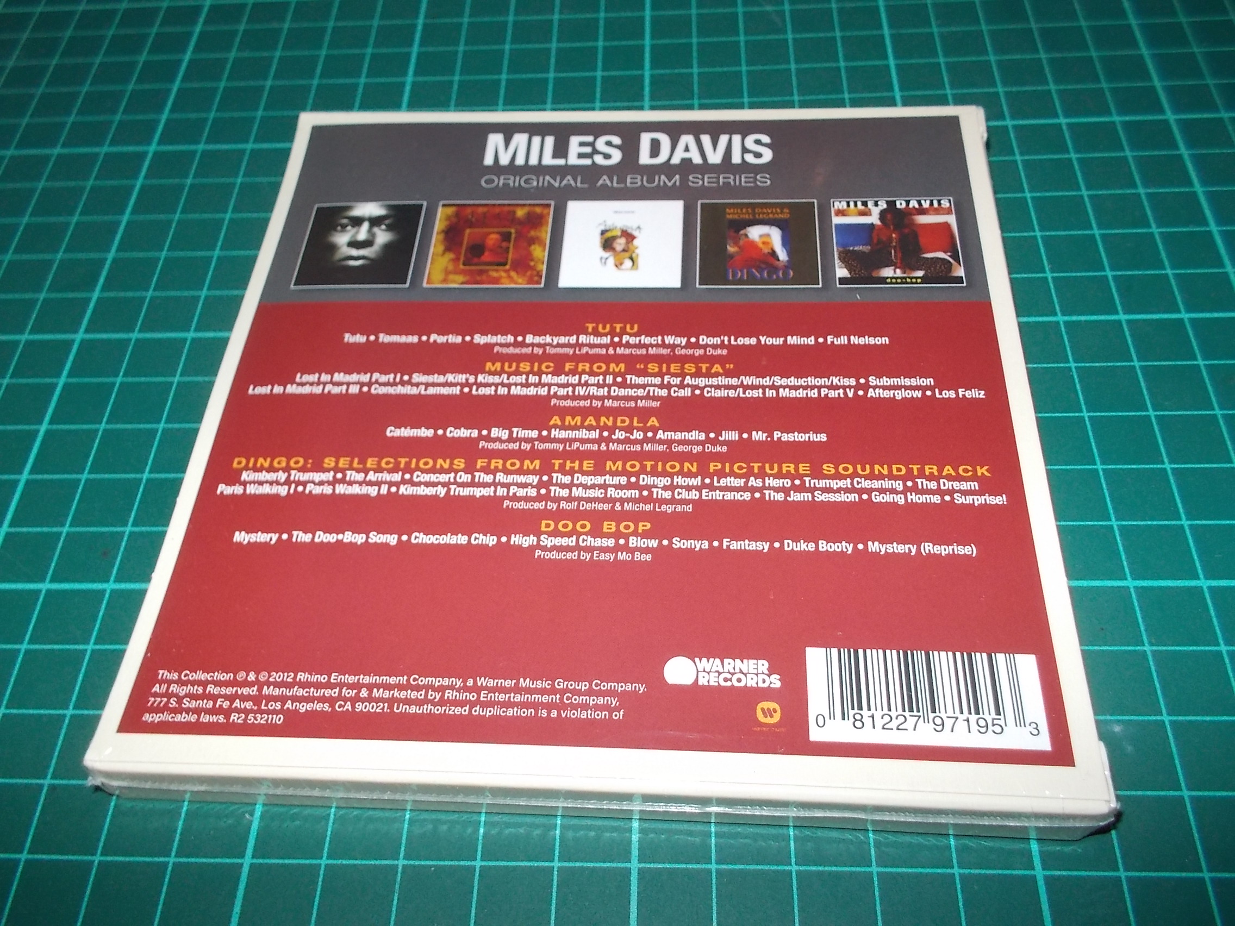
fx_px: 1035
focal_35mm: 29
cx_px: 618
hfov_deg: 61.7
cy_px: 463
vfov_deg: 48.2
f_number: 3.3
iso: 200
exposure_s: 1/30
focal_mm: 4.1
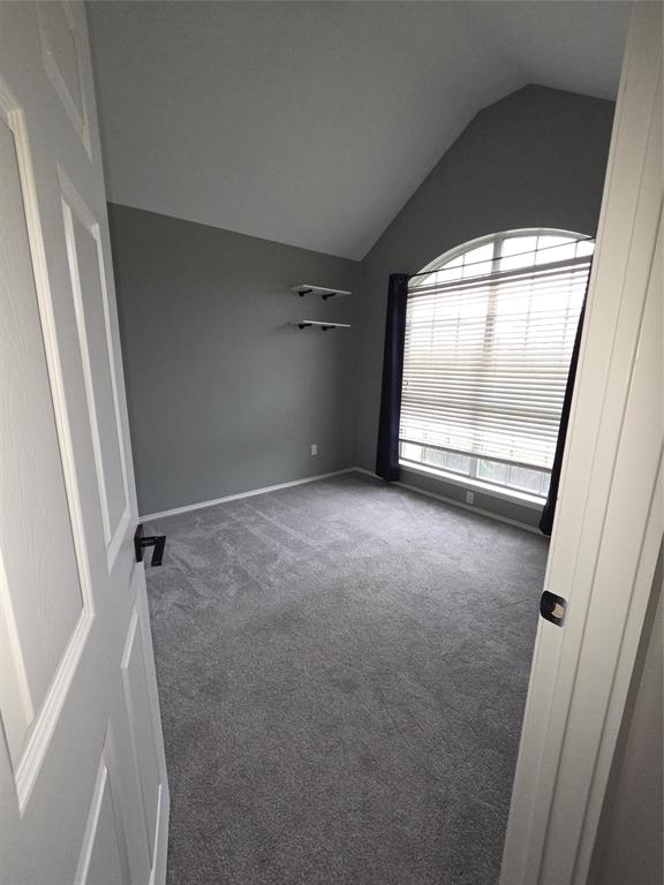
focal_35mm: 13
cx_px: 332
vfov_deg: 106.2
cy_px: 442
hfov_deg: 89.9
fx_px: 332
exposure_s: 1/60
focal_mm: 2.2
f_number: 2.2
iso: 200
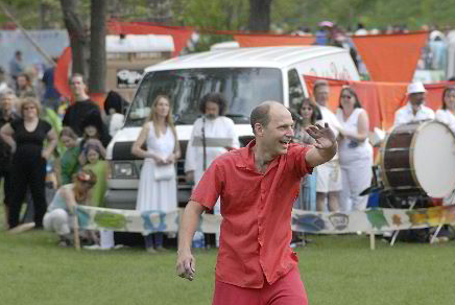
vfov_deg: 3.6
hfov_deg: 5.3
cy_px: 225
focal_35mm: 385
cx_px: 281
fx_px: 4872
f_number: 5.6
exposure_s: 1/500
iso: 400
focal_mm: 160
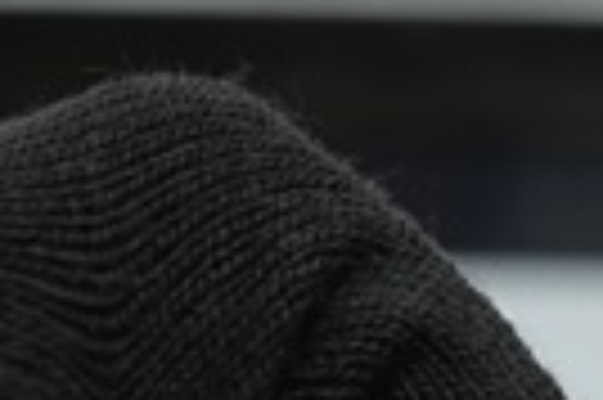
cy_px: 1463
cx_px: 1062
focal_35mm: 410
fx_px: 6859
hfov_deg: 5.0
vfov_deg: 3.2
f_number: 2.5
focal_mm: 55
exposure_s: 1/30
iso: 200
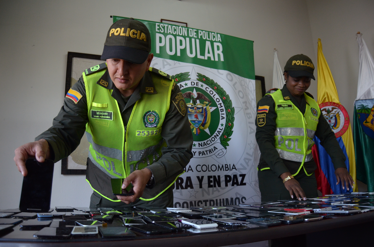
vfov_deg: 22.5
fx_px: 622
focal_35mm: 60
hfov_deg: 33.5
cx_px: 187
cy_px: 124
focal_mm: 40
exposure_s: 1/160
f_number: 5.6
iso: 1000
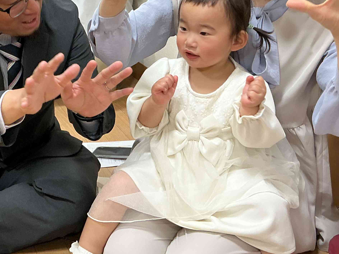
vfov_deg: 23.3
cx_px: 121
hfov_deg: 31.0
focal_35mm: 62
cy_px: 54
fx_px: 607
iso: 64
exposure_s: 1/60
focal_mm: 3
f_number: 1.8
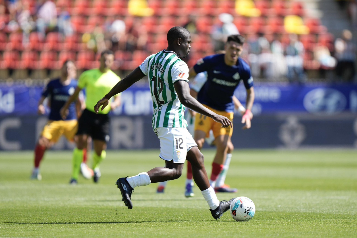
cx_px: 178
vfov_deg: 3.4
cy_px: 119
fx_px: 3966
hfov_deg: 5.2
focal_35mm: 400
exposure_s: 1/1000
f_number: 2.8
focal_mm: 400
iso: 125
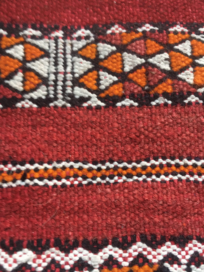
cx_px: 102
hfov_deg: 48.2
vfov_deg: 61.7
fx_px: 228
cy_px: 136
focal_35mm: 29
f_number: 2.2
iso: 200
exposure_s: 1/17
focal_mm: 4.15
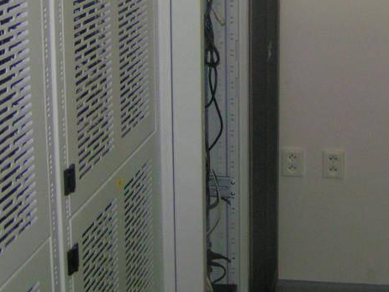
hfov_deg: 23.1
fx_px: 944
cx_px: 274
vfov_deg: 17.0
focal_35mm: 84
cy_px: -30
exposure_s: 1/40
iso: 200
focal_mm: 5.8
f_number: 2.8
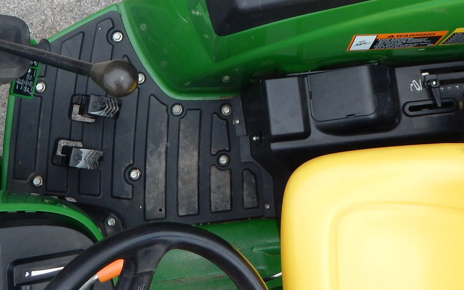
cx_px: 247
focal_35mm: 50
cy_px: 35
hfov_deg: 40.3
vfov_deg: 25.1
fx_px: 632
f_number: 3
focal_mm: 4
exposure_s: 1/800
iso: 125
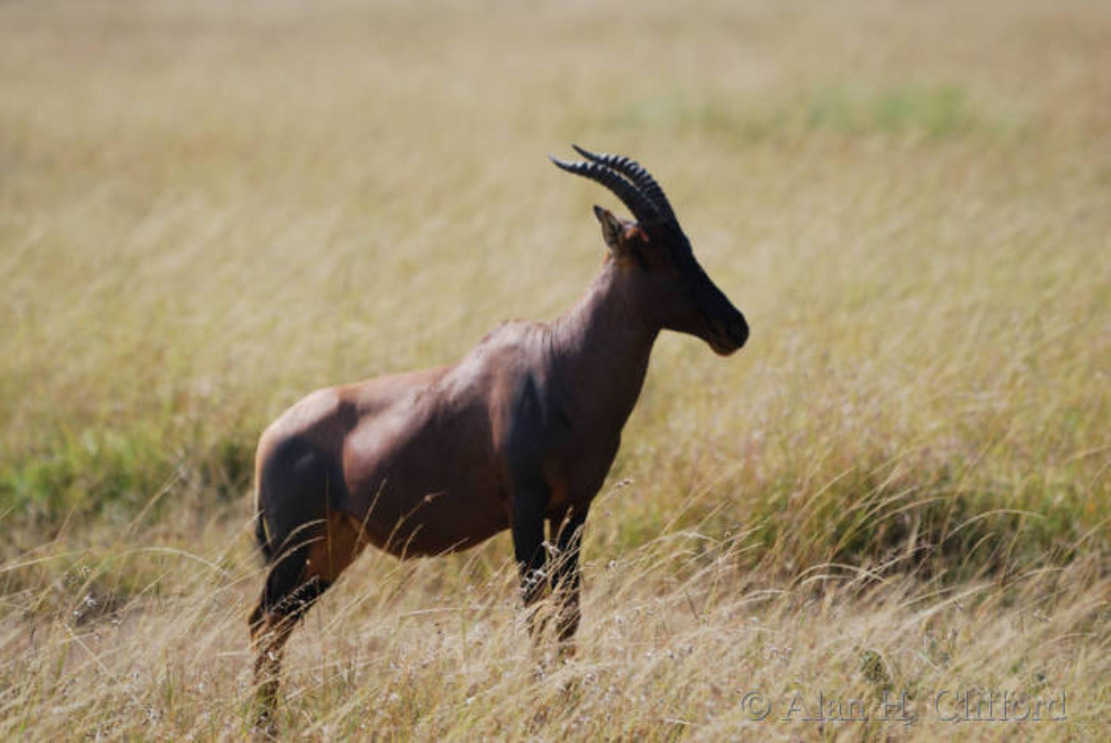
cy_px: 372
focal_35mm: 600
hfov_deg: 3.4
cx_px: 556
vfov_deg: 2.3
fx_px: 18532
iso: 100
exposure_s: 1/320
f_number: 5.6
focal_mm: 400
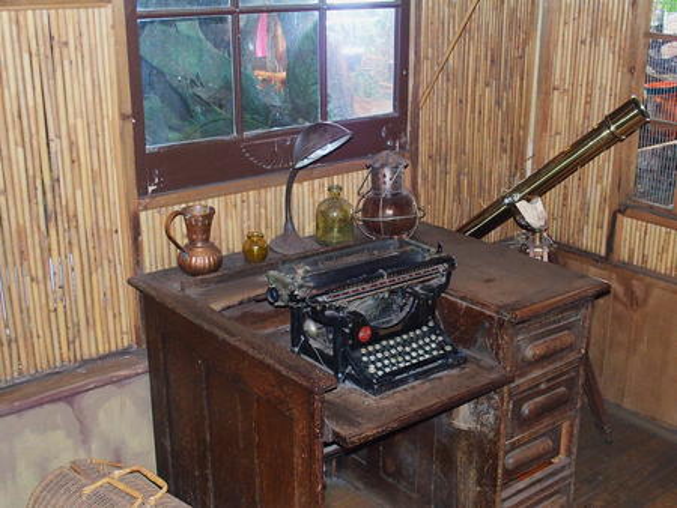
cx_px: 338
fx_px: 822
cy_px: 254
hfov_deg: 44.8
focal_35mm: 42
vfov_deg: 34.4
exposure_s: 1/40
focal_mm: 9
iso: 800
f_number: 2.8
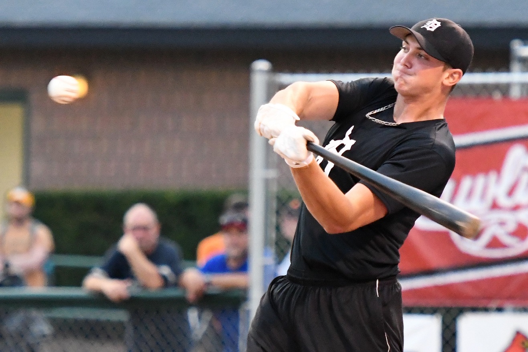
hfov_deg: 8.6
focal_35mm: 240
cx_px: 264
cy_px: 176
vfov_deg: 5.7
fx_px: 3520
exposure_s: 1/1250
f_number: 2.8
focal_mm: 160
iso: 6400
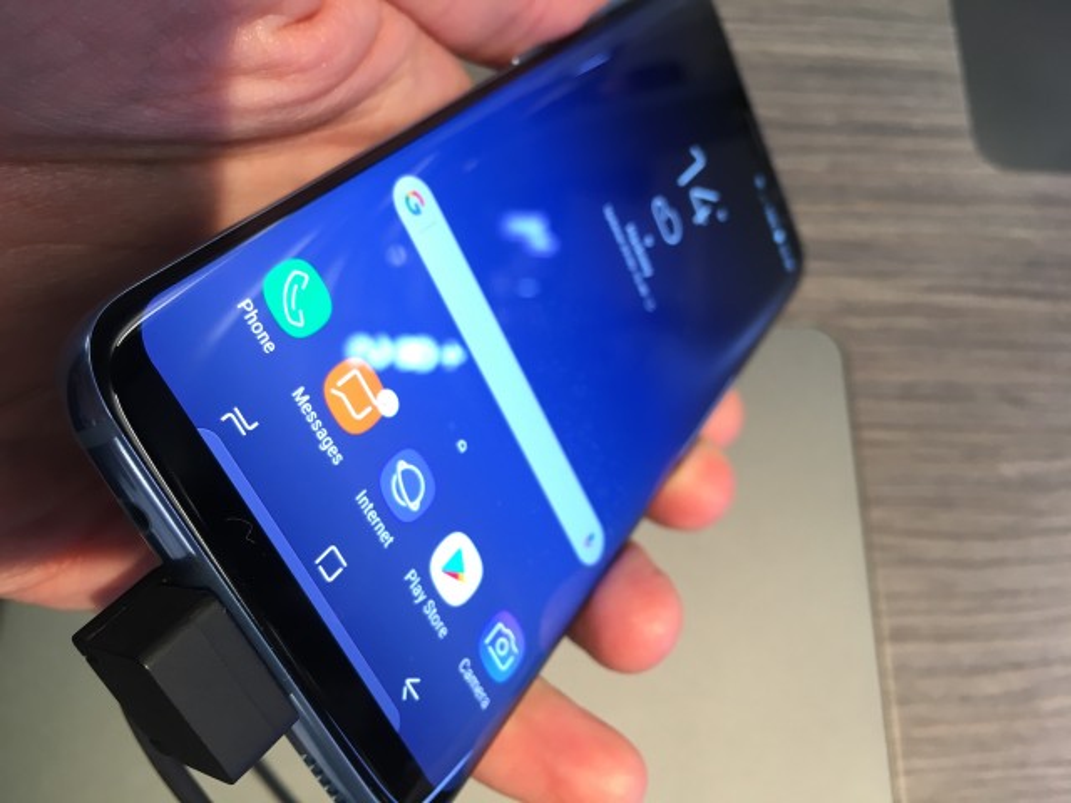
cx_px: 536
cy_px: 402
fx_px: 897
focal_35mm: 29
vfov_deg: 48.2
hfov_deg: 61.7
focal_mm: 4.15
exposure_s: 1/33
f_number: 2.2
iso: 64
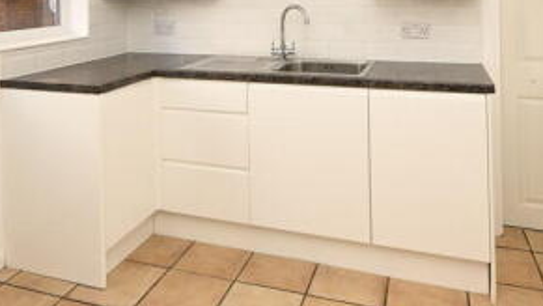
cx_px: 270
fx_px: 475
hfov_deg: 59.5
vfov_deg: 32.2
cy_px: -16
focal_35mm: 33
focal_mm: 14
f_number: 6.3
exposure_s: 1/125
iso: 400
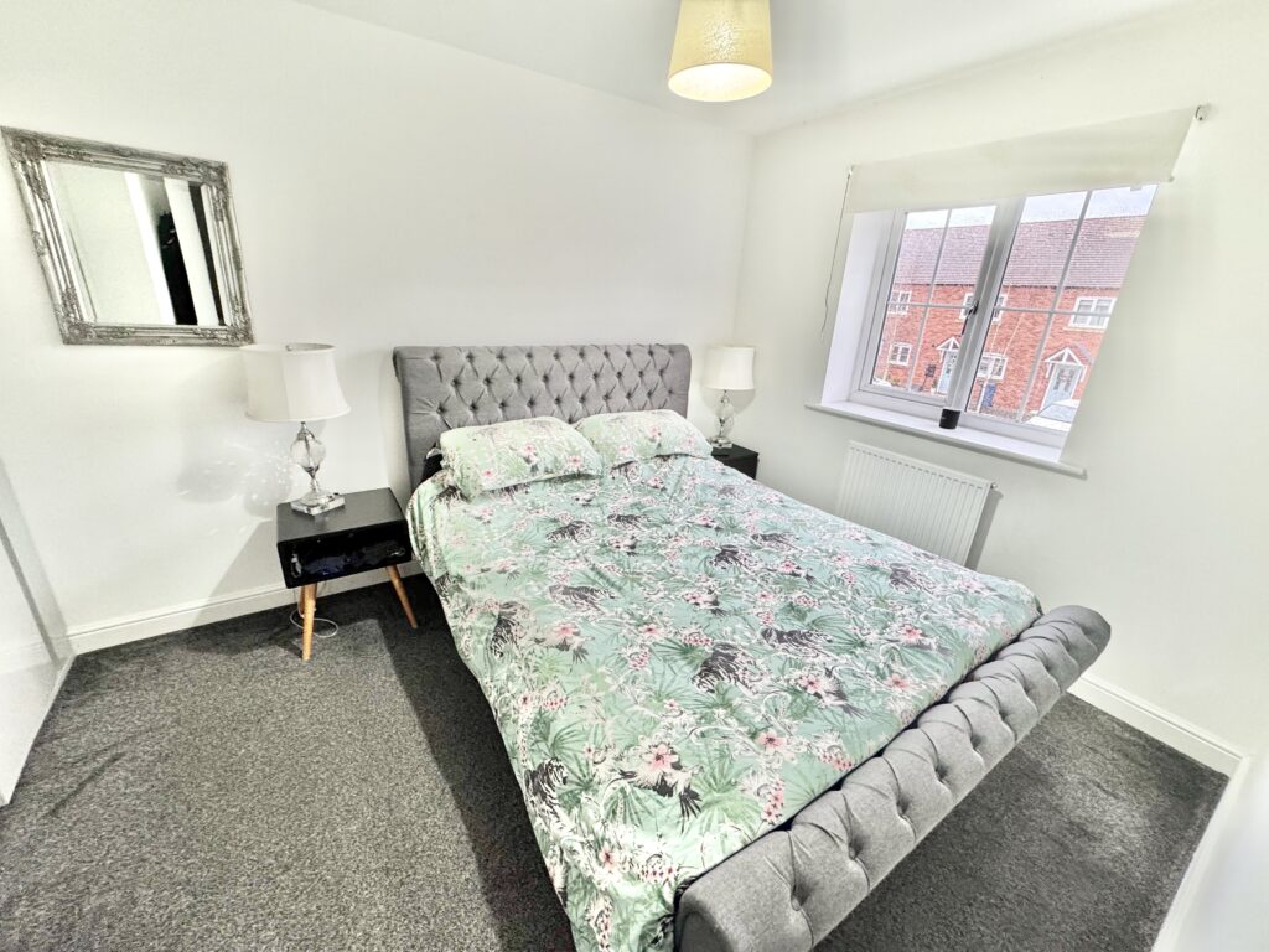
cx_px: 634
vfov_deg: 85.7
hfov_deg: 102.1
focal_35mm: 14
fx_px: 513
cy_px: 476
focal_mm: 2.22
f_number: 2.2
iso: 250
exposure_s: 1/50
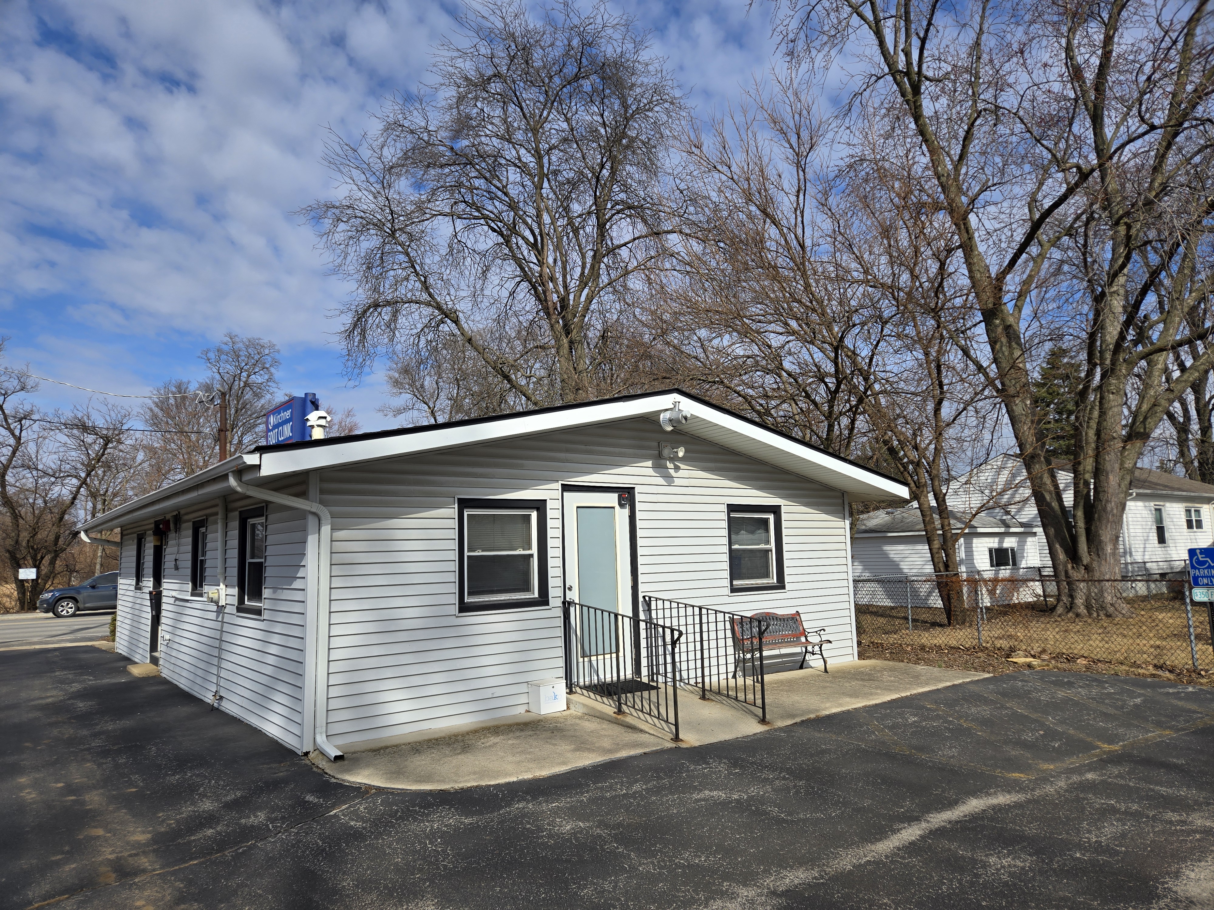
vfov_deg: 58.9
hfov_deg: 73.9
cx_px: 607
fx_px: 807
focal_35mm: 23
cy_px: 455
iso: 25
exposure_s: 1/2835
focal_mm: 5.4
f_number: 1.8
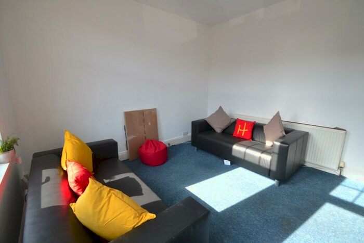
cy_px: 122
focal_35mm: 15
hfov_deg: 100.4
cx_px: 182
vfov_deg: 77.4
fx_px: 152
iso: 400
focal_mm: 10
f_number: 5
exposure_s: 1/100
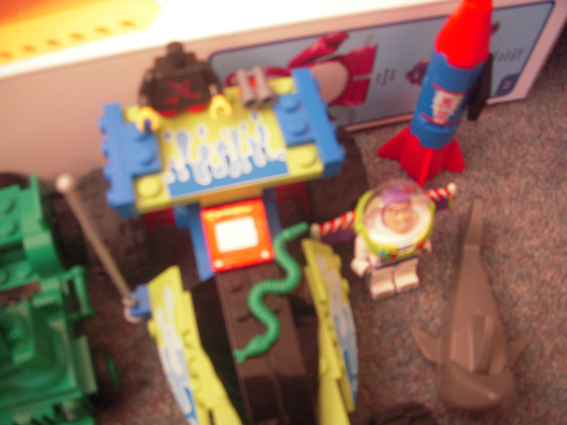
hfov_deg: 49.0
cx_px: 284
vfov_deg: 37.7
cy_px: 212
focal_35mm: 38
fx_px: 622
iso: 250
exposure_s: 1/8
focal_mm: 6.3
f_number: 3.3
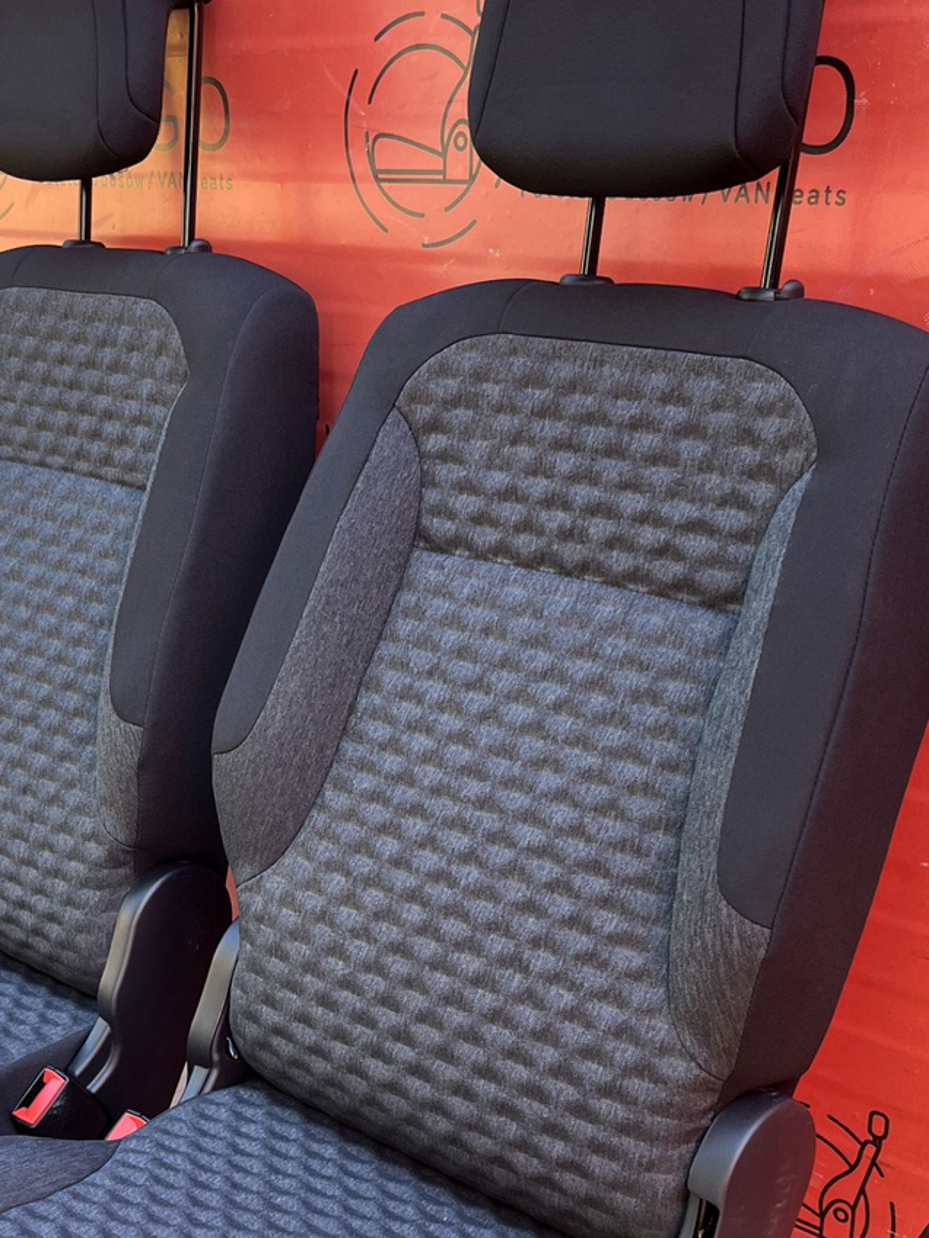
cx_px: 338
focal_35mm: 49
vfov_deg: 38.2
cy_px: 881
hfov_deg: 29.5
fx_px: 1753
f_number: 1.6
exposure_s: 1/122
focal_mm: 5.1
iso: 80
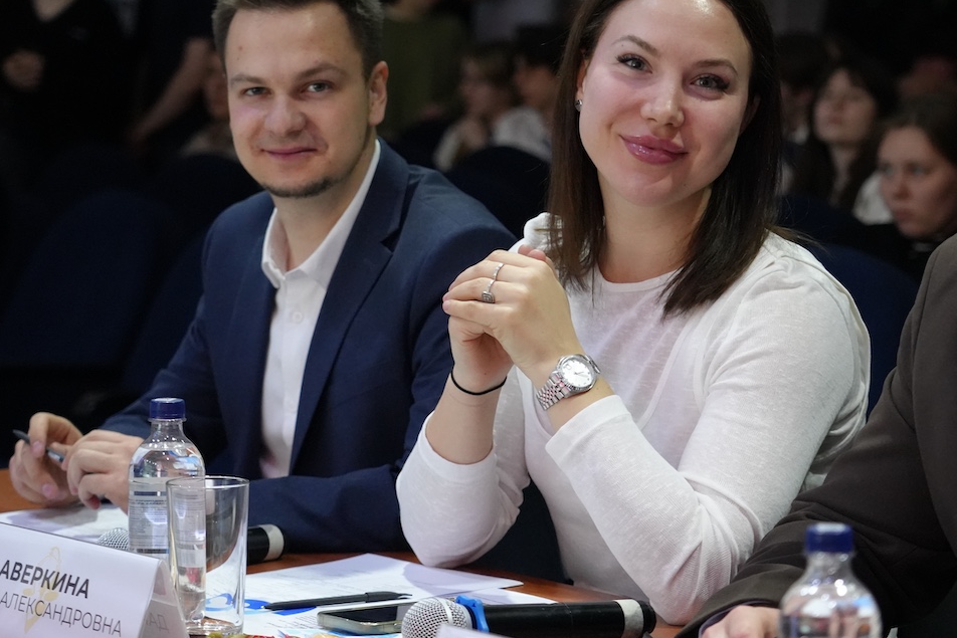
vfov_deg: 11.9
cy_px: 259
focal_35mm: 115
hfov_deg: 17.8
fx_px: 3057
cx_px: 569
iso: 5000
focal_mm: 73
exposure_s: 1/160
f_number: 4
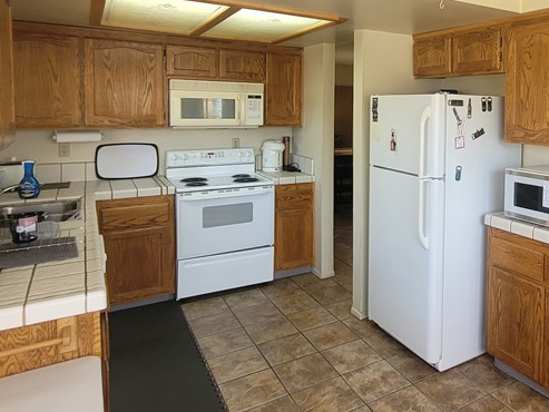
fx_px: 428
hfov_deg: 61.7
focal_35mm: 27
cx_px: 410
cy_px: 136
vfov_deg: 50.4
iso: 100
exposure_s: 1/60
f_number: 2.2
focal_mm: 1.74
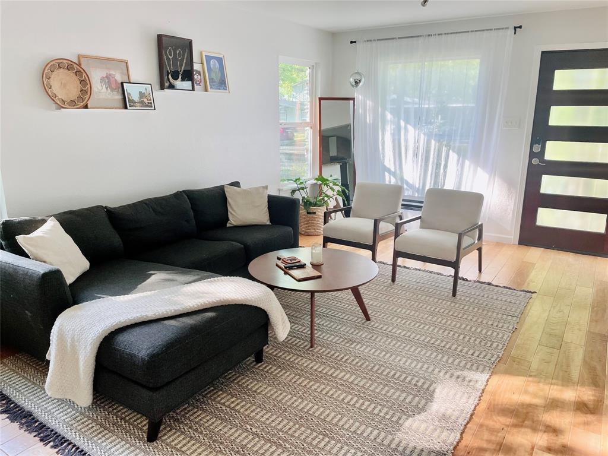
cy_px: 228
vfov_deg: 53.1
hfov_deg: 67.3
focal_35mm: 26
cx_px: 304
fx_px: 457
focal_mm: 4.2
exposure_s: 1/121
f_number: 1.6
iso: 100
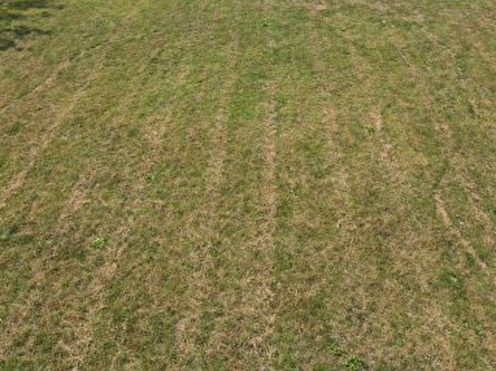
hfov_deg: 42.9
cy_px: 33
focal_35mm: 44
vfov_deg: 31.2
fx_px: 630
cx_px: 221
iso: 200
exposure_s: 1/3000
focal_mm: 6.72
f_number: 1.7
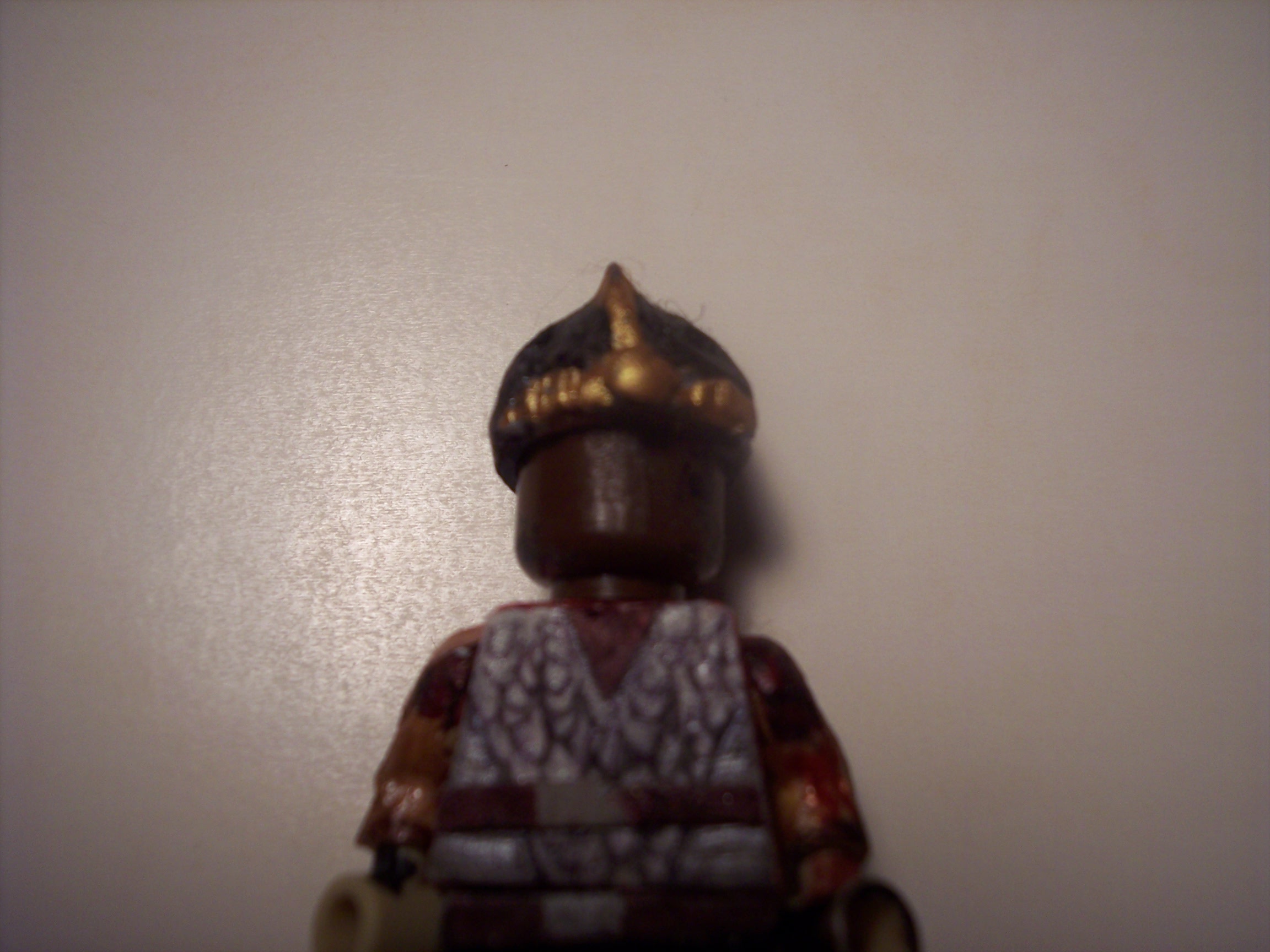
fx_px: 1431
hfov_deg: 47.9
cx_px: 635
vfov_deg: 36.8
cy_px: 476
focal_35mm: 39
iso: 100
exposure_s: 1/60
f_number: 3.4
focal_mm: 8
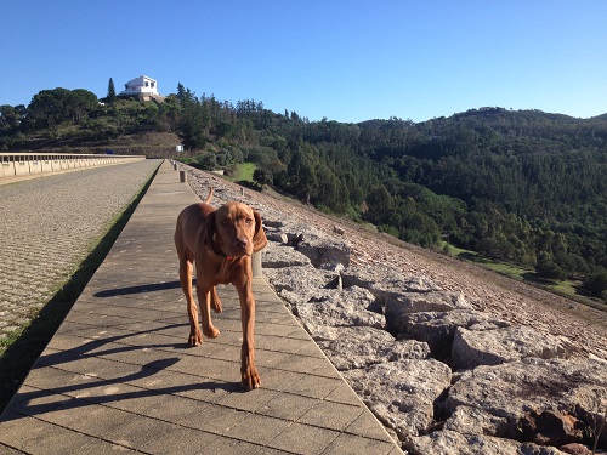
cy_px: 228
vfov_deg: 40.7
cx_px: 304
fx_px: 614
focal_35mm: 35
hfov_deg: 52.6
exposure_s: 1/1381
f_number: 2.4
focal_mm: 4.28
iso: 50
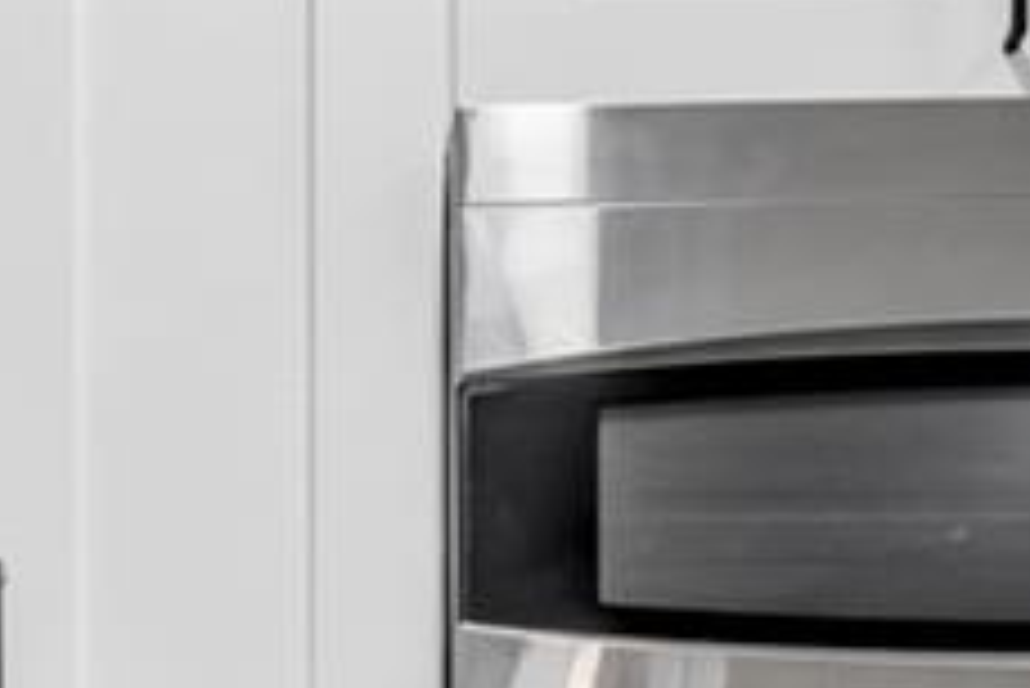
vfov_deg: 13.7
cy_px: 1407
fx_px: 2405
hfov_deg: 24.0
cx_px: 310
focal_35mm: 84
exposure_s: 1/10
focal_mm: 12
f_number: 8
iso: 800
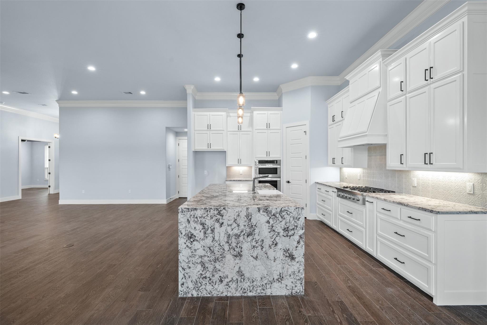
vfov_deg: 73.7
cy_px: 162
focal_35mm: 16
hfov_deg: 96.7
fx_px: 216
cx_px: 244
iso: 640
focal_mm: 16
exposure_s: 1/3
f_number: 9
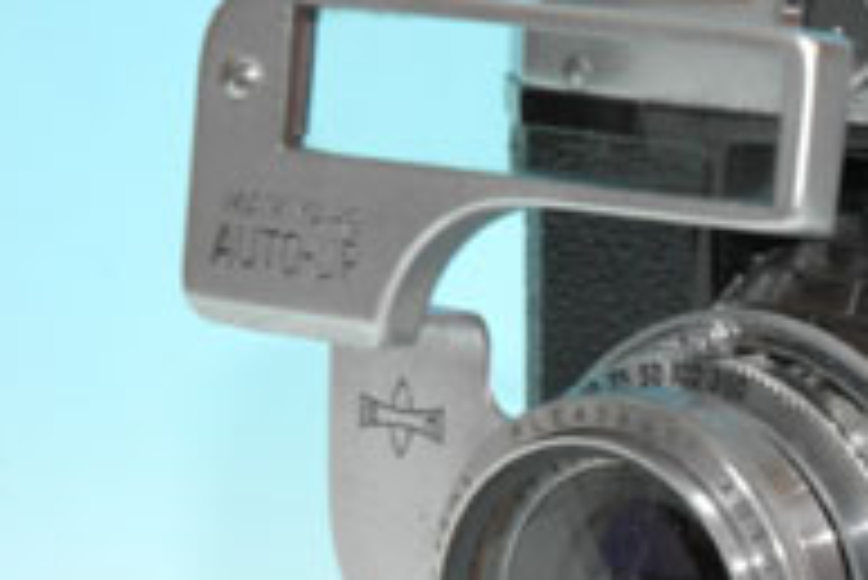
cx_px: 989
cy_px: 492
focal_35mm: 261
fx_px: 6298
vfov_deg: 5.3
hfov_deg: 7.8
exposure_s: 1
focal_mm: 70
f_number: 13
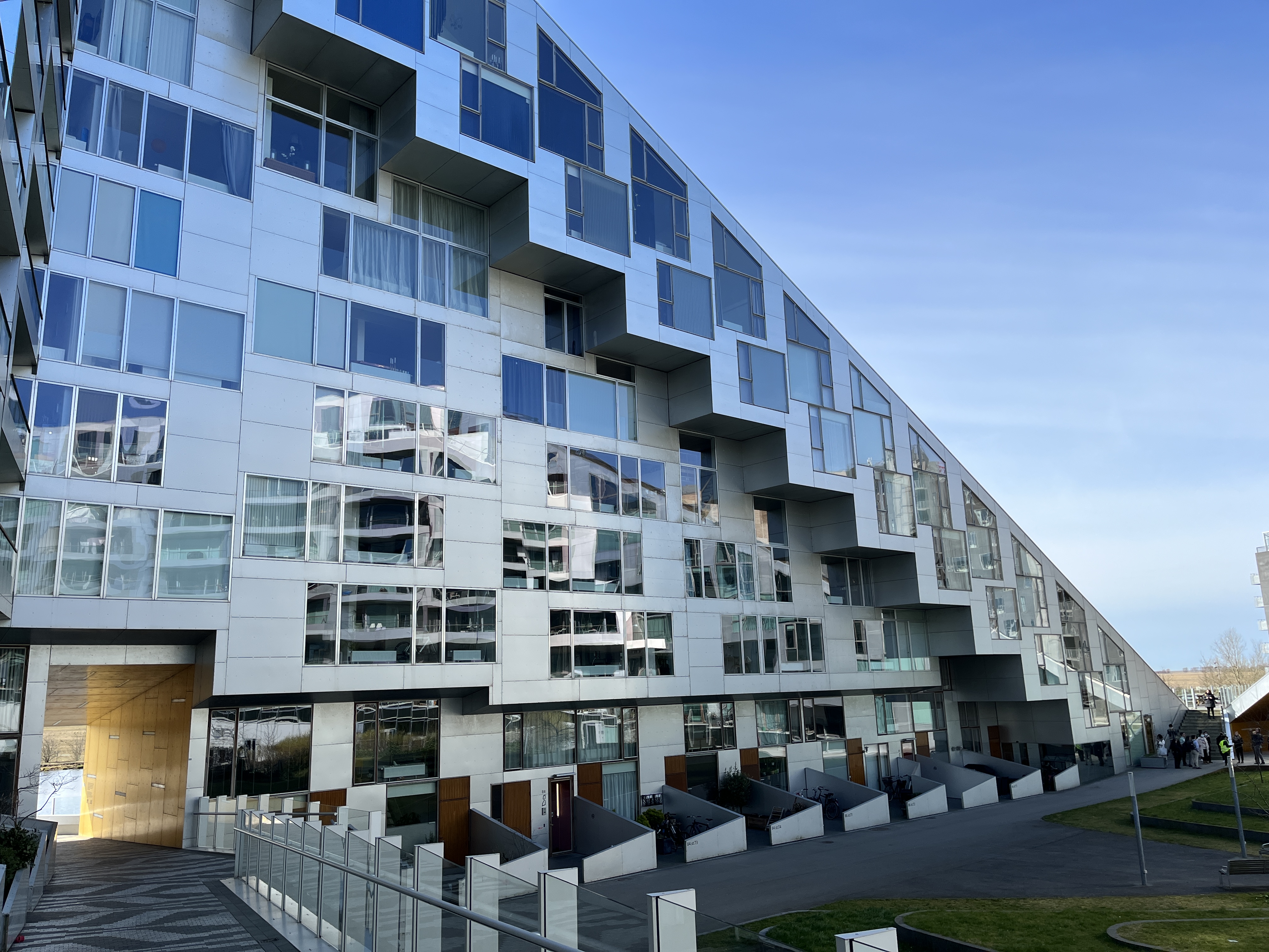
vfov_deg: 53.1
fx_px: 953
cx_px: 634
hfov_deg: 67.3
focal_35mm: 26
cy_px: 476
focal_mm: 5.1
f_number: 1.6
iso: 50
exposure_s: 1/2358
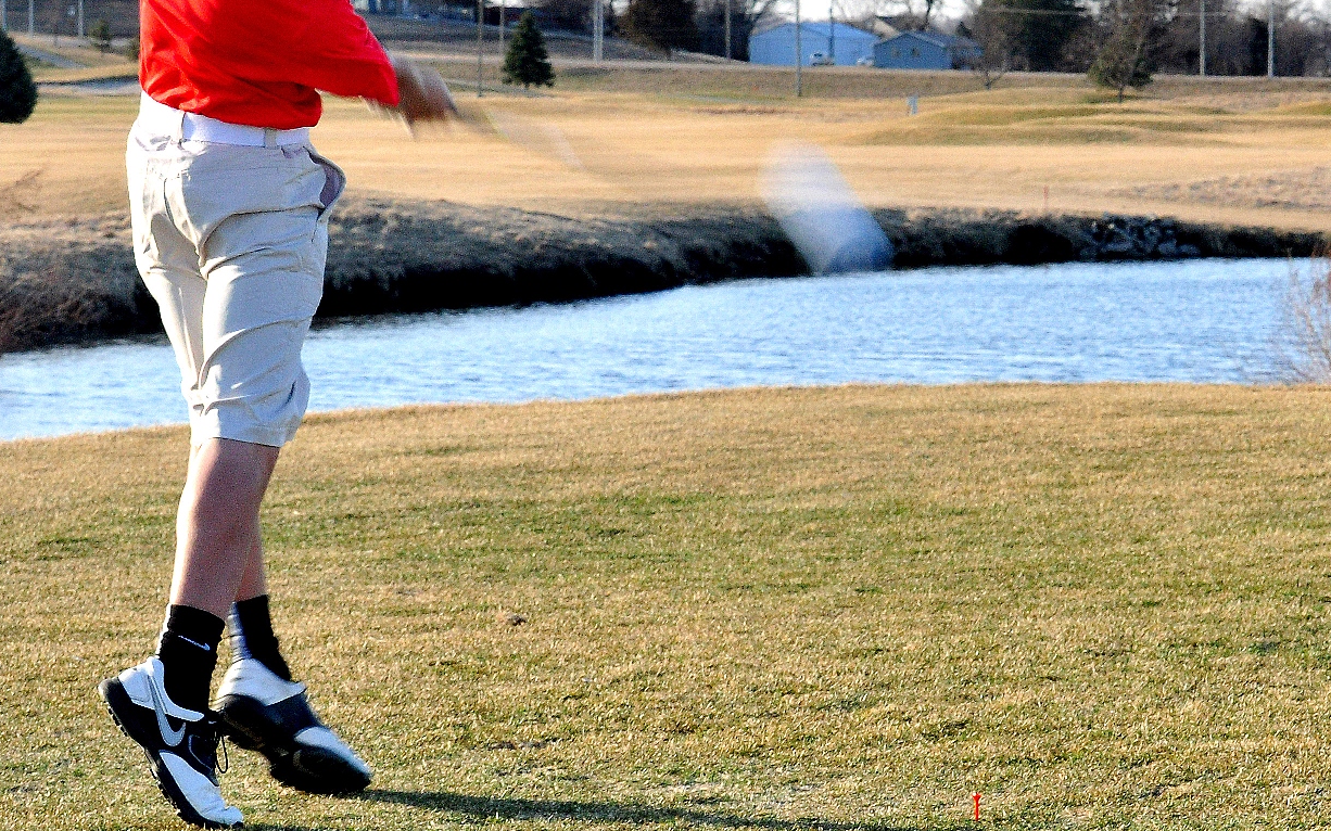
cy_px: 381
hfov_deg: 14.2
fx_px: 5328
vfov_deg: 8.9
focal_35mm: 147
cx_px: 826
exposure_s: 1/125
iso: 400
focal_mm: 55
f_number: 14
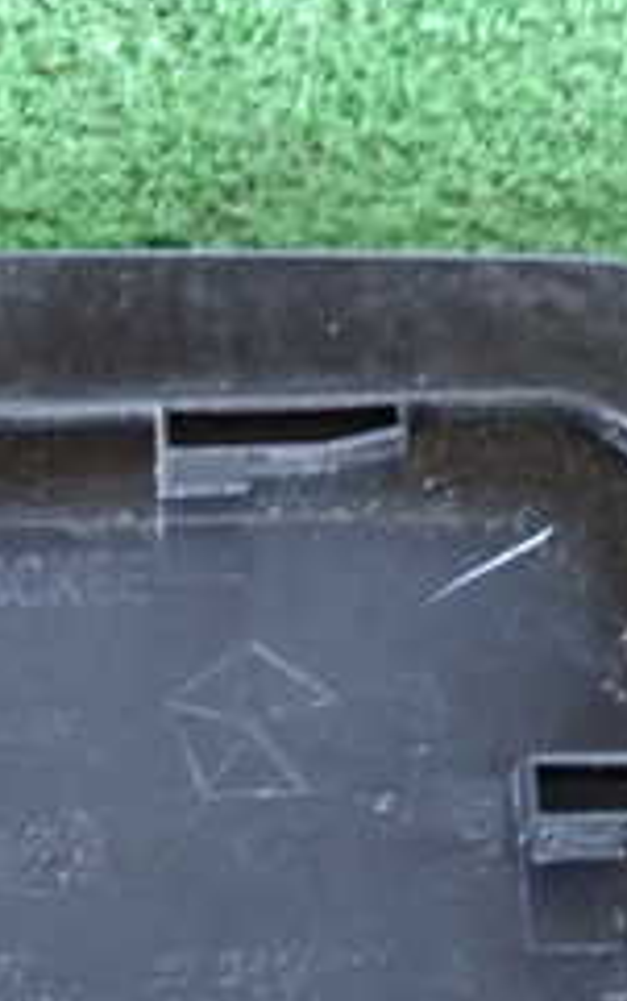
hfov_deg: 13.6
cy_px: 910
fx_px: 2593
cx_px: 37
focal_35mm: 95
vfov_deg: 21.3
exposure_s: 1/25
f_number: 2.5
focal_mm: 6.37
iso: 800
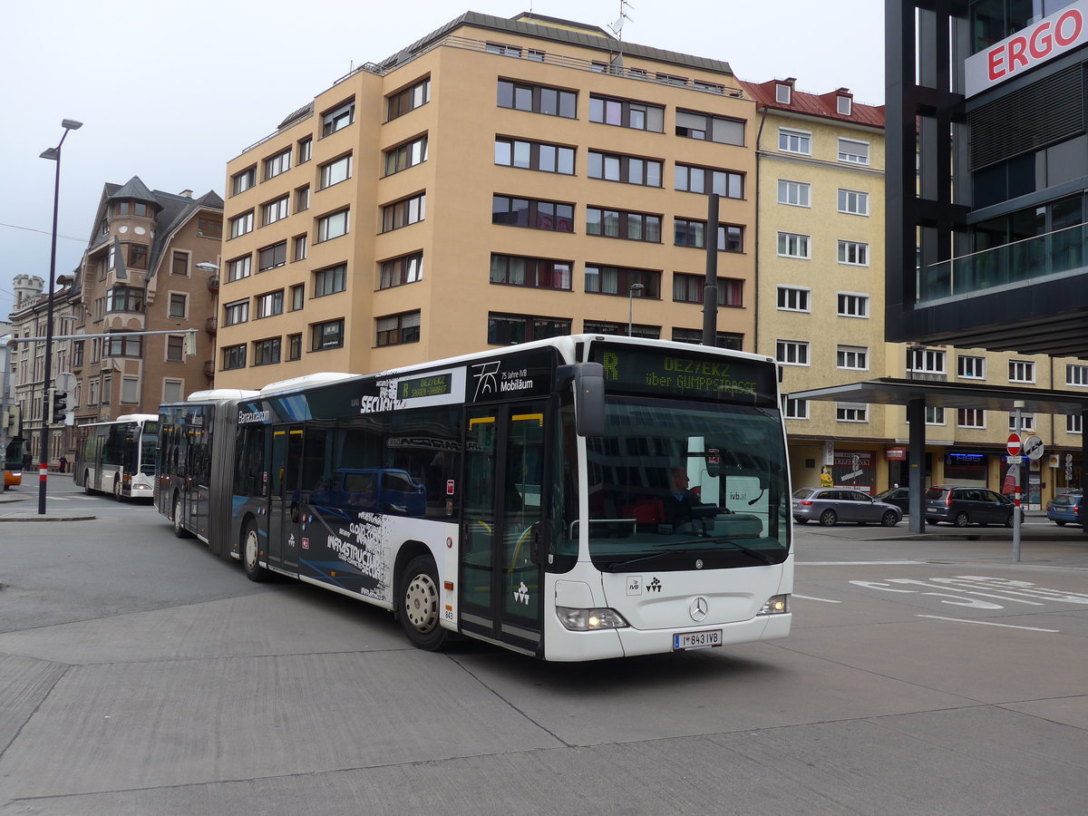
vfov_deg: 48.2
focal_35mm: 29
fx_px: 911
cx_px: 544
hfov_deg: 61.7
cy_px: 408
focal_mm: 6
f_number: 2.8
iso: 80
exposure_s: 1/640
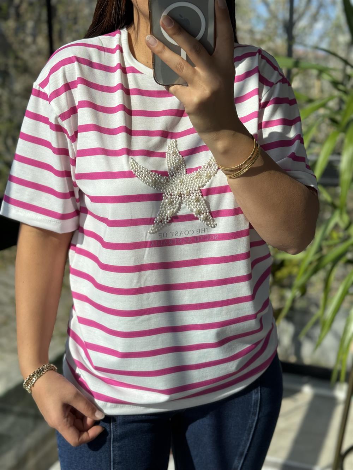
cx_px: 176
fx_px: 653
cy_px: 235
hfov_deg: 30.3
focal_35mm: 48
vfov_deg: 39.7
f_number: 1.78
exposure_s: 1/1366
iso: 64
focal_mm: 6.86
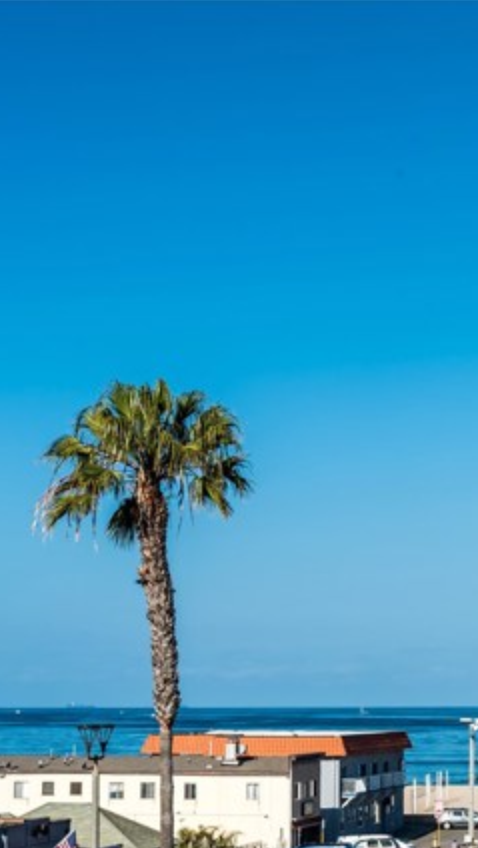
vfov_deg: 21.8
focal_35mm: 98
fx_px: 2205
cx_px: 536
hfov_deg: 12.2
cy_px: 425
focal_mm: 62
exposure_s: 1/160
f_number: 9
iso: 125
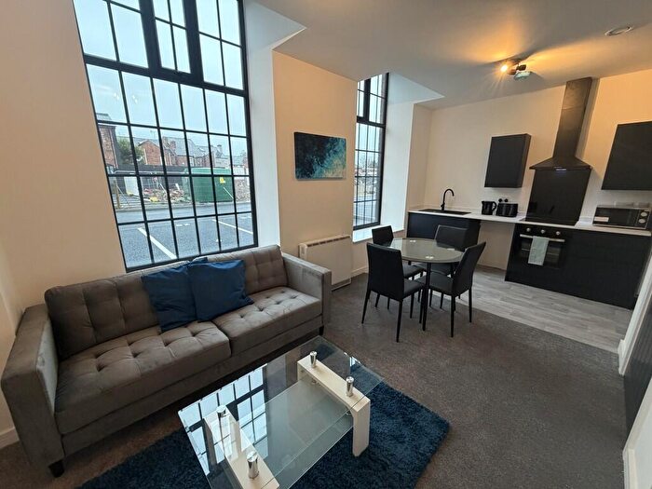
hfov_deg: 102.1
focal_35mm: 14
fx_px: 264
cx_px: 326
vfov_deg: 85.7
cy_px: 244
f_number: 2.2
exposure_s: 1/100
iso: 320
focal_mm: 2.22
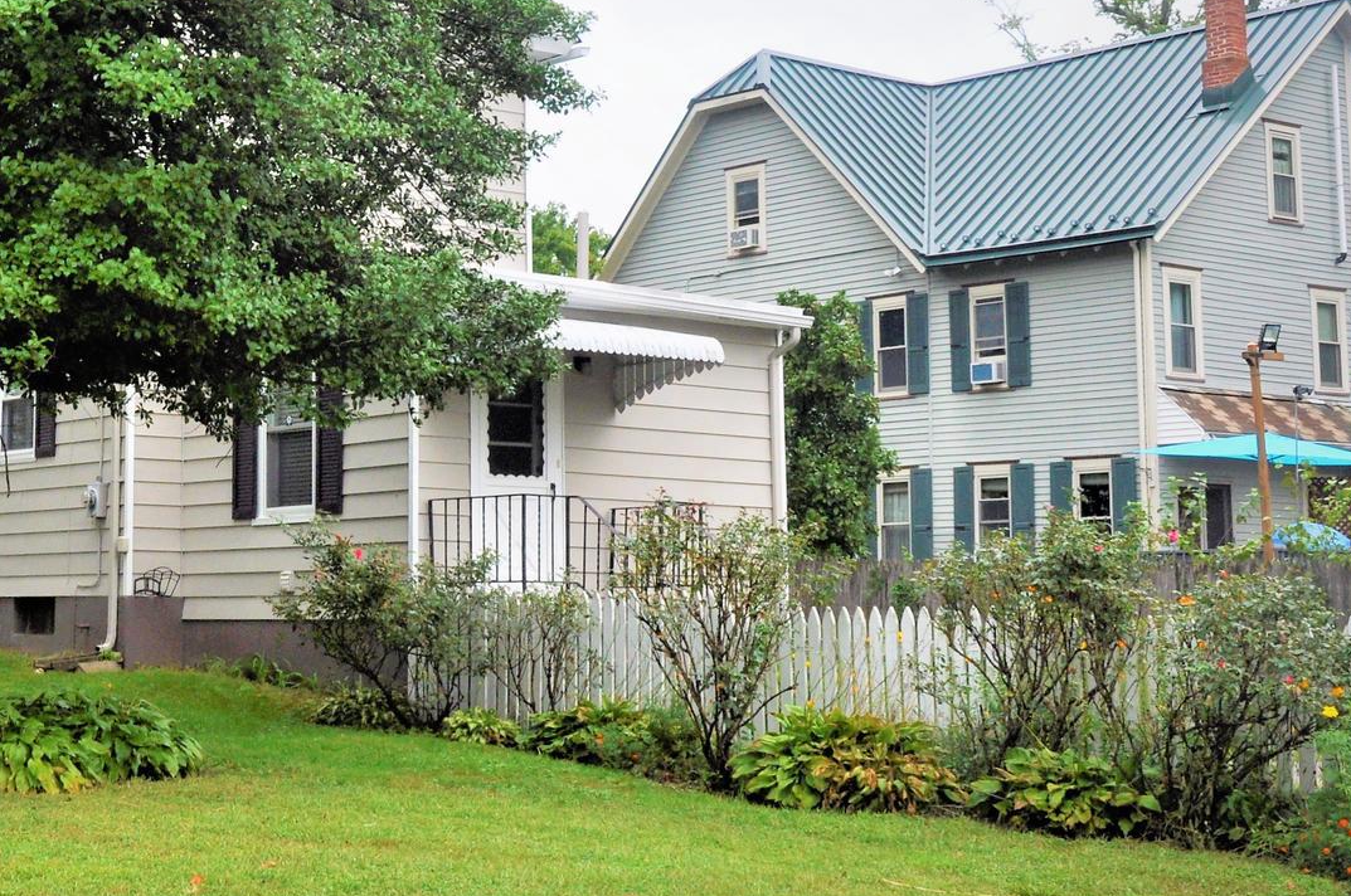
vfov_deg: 21.5
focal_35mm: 63
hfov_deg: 30.8
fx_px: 2361
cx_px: 200
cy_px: 334
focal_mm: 22
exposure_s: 1/200
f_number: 13
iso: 400
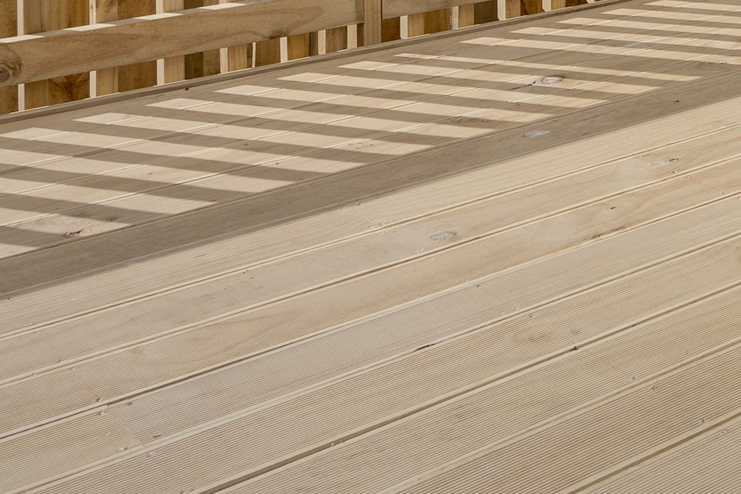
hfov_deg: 27.1
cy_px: -343
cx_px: 907
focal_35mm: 65
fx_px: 1338
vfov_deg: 17.7
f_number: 4.5
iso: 160
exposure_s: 1/800
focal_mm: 16
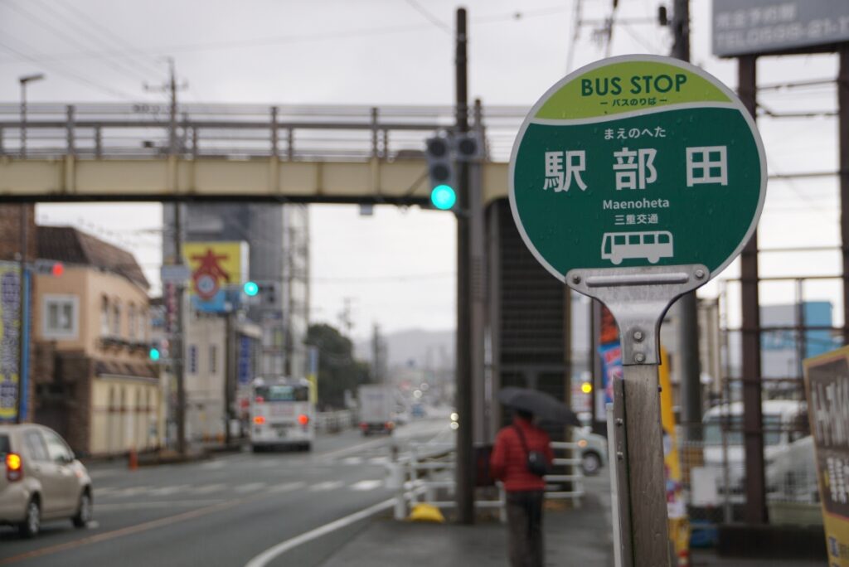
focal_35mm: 82
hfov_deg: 24.6
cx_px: 424
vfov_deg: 16.6
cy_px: 284
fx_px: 1947
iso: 100
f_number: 5
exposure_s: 1/100
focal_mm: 55
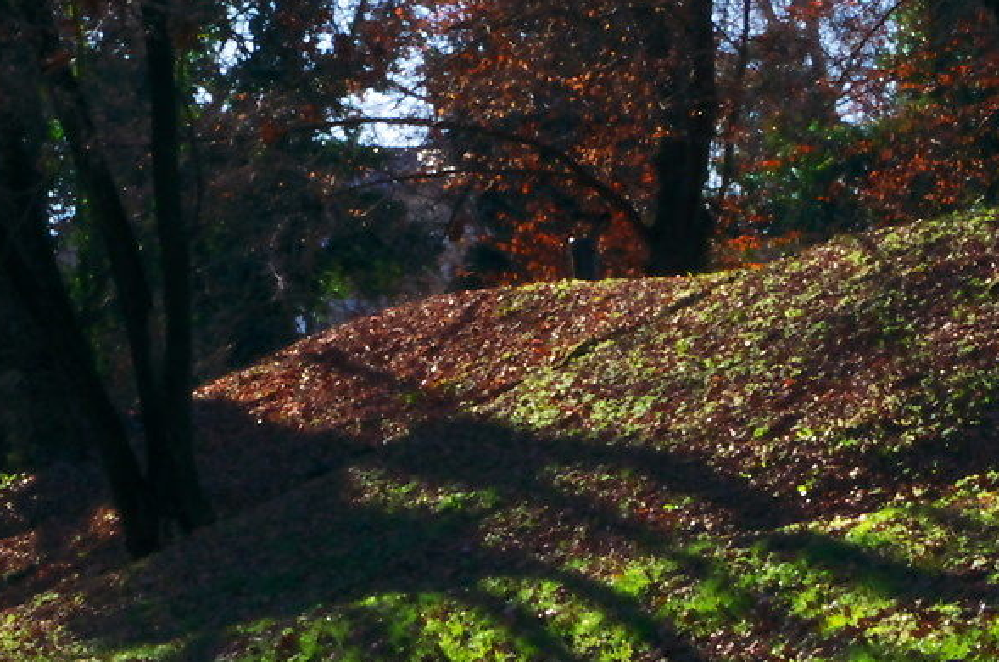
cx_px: 416
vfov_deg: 6.4
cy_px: 296
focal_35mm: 212
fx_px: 5870
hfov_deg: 9.7
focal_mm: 35
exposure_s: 1/40
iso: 400
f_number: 20
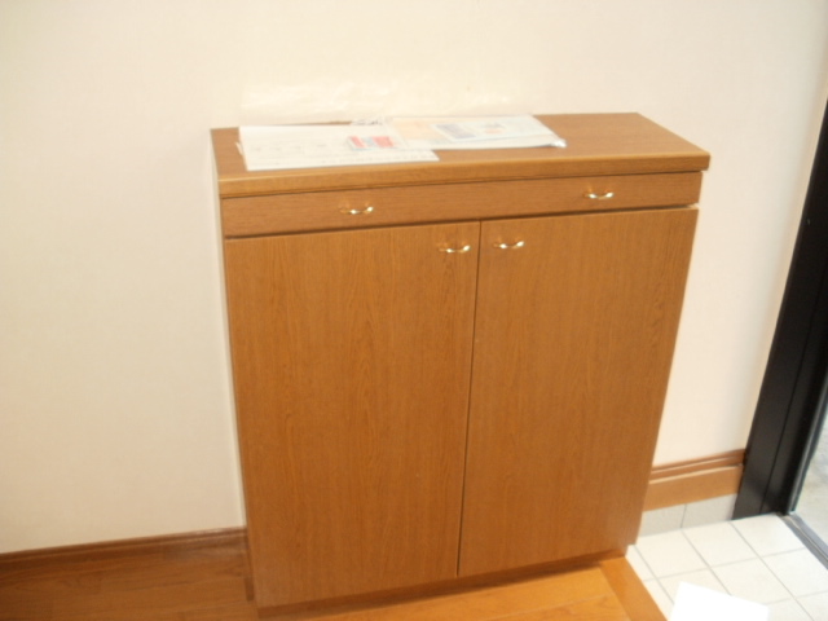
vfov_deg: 39.7
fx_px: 861
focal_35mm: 36
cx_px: 414
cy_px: 310
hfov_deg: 51.4
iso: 160
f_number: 3.5
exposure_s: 1/30
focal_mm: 6.3
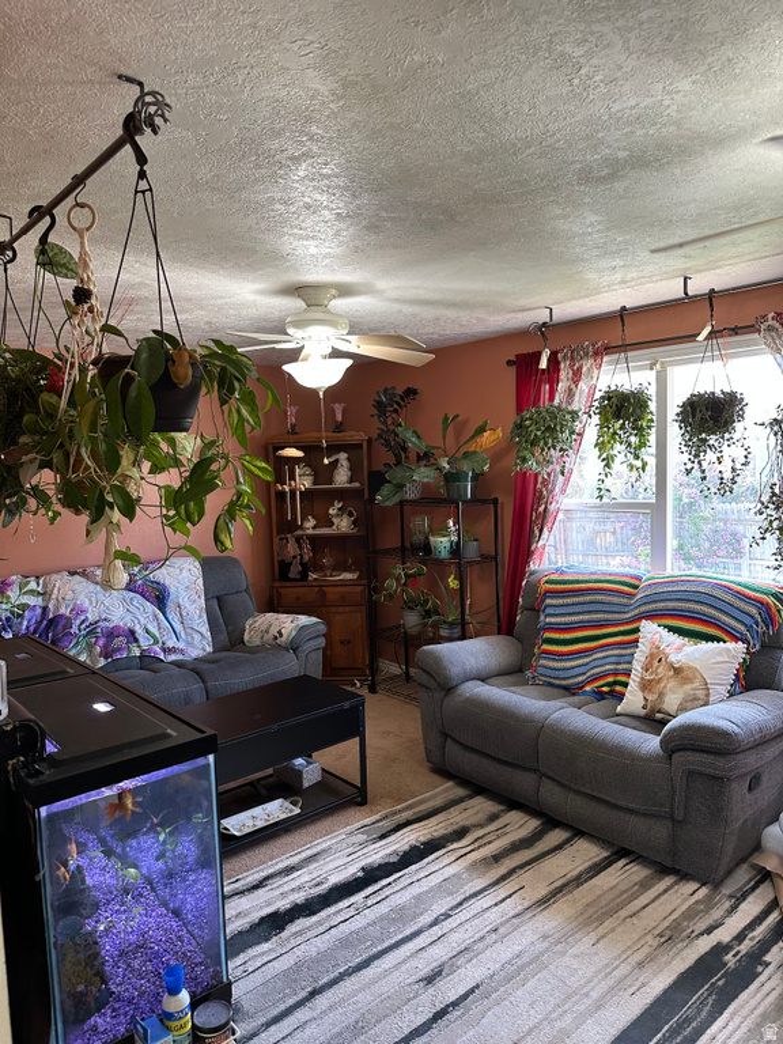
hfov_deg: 56.8
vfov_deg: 71.6
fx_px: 724
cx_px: 392
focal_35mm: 24
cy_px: 522
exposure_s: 1/120
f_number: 1.78
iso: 200
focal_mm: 6.86
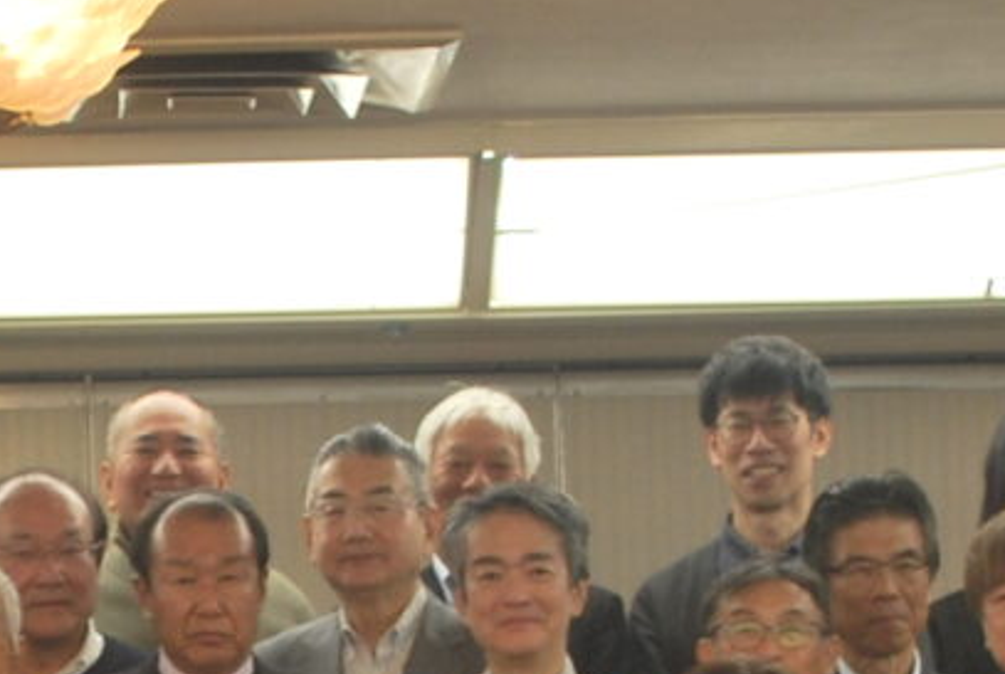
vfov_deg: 8.2
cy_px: 962
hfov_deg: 12.2
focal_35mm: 166
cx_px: -20
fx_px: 4643
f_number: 4
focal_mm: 22
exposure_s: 1/50
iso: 200
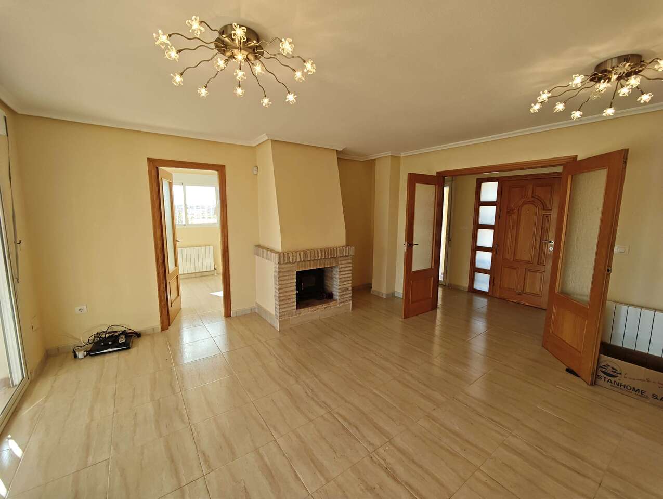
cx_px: 332
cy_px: 250
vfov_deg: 85.8
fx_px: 269
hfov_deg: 102.0
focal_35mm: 14
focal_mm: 2.16
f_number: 2.2
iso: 80
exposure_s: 1/100
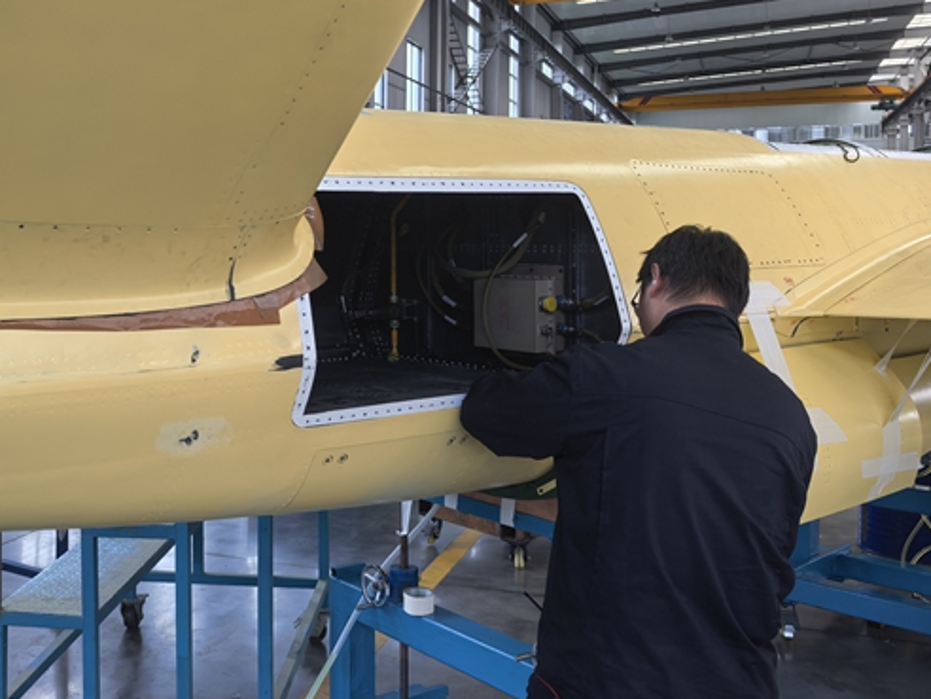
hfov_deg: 46.9
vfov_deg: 36.6
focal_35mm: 39
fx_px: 1049
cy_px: 256
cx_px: 288
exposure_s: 1/50
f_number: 1.4
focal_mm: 6.98
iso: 400
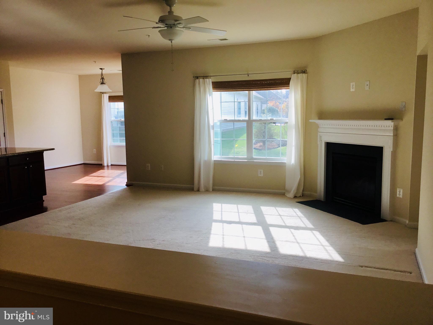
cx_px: 216
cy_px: 162
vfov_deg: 45.4
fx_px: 388
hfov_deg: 58.4
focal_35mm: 31
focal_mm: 3.3
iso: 25
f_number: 2.4
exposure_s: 1/149
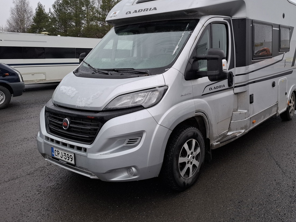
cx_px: 181
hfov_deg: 59.4
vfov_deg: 46.4
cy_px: 83
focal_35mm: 30
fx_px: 257
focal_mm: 5.54
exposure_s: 1/100
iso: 100
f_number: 1.8
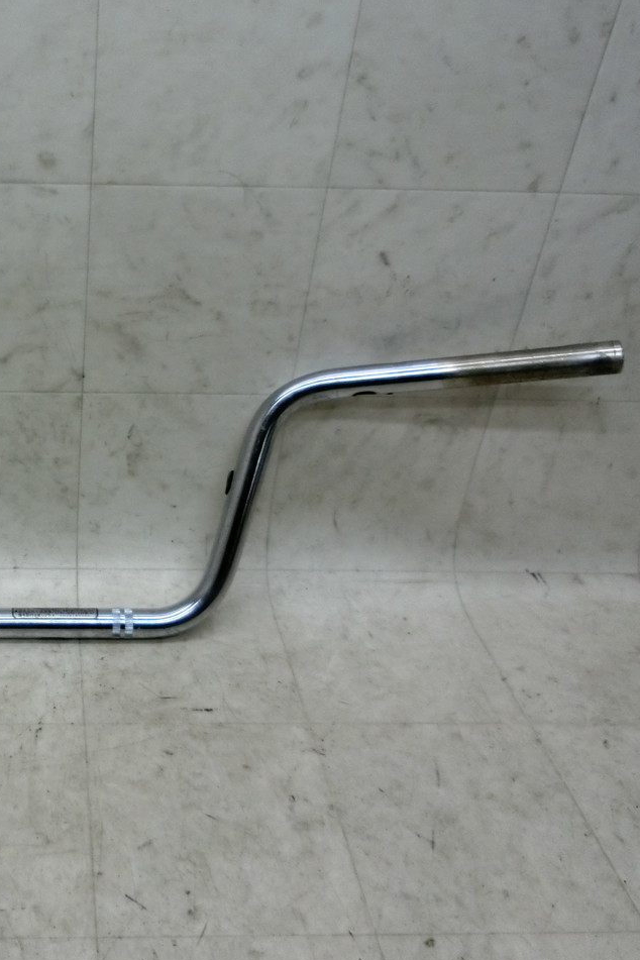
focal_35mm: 35
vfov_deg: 54.4
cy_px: 482
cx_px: 50
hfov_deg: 35.4
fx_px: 933
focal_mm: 4.5
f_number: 3.5
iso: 250
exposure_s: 1/125
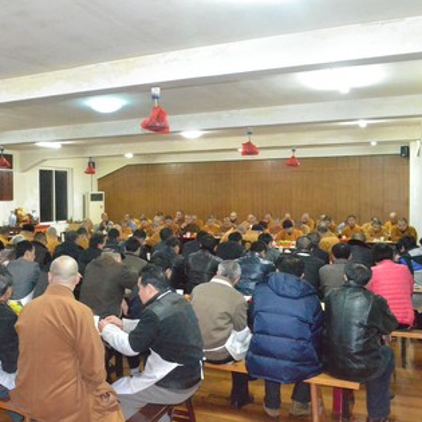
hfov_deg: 45.7
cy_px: 209
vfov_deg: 47.2
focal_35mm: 35
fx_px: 483
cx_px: 111
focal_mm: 18
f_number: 10
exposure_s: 1/40
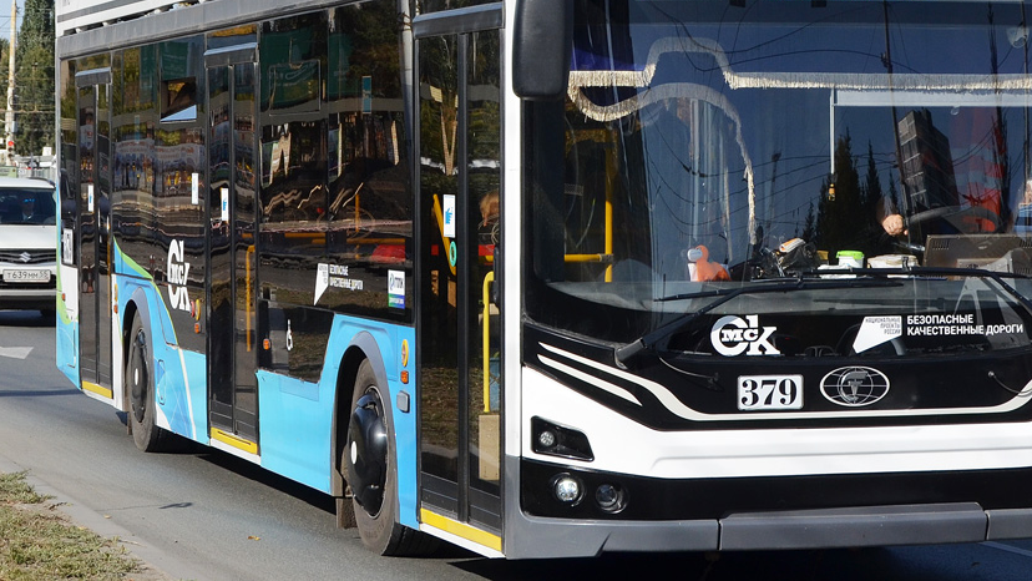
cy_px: 44
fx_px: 2956
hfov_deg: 19.8
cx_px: 663
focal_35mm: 108
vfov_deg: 11.1
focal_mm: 38
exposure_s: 1/1000
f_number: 7.1
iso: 200
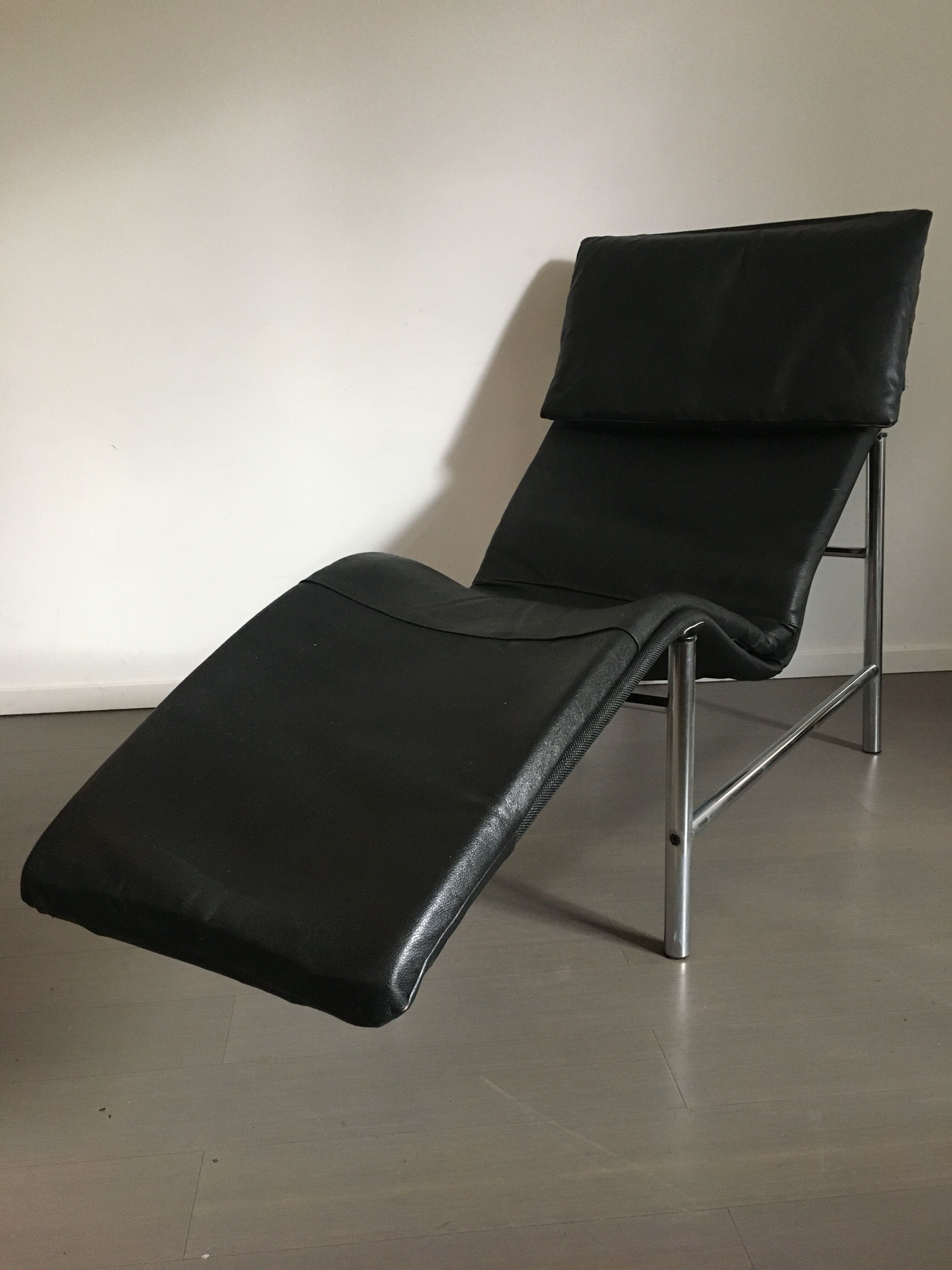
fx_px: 1063
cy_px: 635
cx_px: 476
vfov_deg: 61.7
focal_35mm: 29
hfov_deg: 48.2
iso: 200
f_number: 2.2
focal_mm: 4.15
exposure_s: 1/33
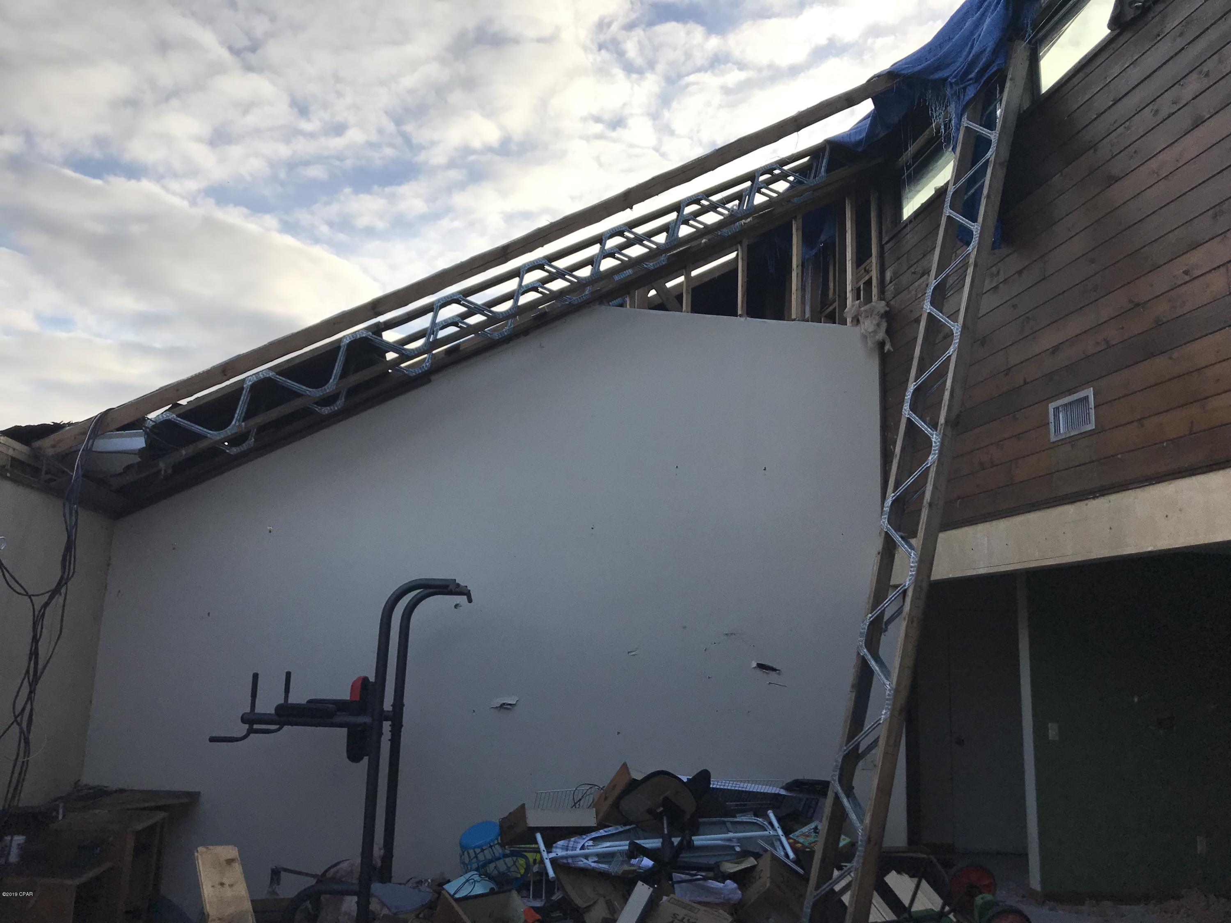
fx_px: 996
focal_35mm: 28
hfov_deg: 63.4
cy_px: 462
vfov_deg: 49.7
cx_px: 616
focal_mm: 3.99
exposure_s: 1/1350
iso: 20
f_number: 1.8
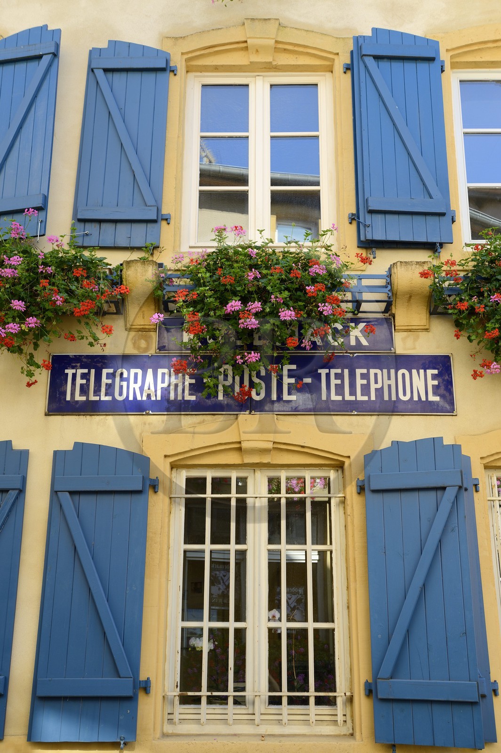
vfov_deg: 48.5
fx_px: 836
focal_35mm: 40
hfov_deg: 33.4
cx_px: 250
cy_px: 376
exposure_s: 1/200
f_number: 5.6
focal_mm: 40
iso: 200
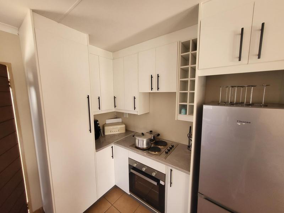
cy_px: 106
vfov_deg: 89.9
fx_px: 107
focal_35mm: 13
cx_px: 142
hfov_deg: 106.2
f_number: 2.2
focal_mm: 1.74
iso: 160
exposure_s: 1/60
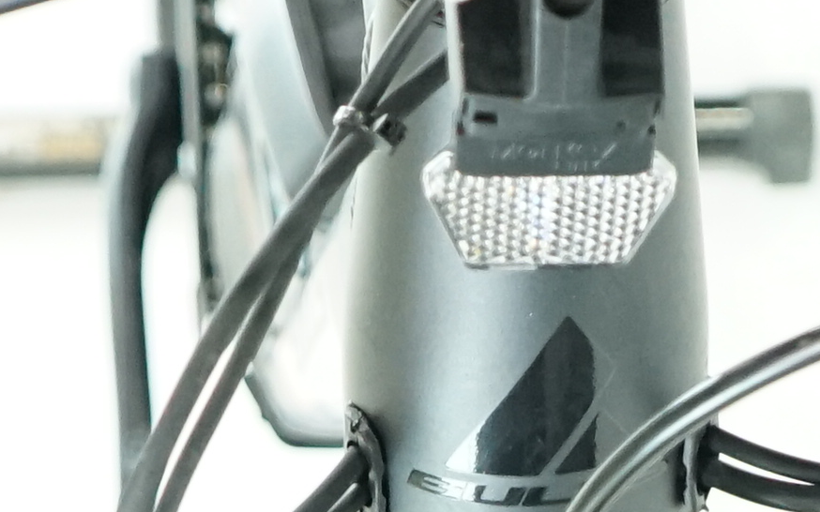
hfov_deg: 10.3
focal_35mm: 203
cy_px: 956
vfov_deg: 6.3
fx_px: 4536
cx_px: 507
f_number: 4
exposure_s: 1/200
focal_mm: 29
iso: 2500
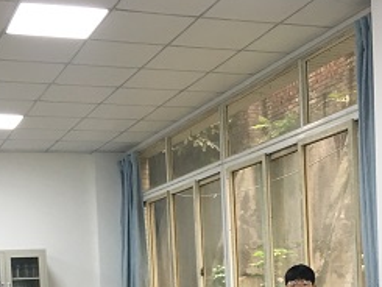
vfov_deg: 19.7
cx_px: 173
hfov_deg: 27.4
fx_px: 784
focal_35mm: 71
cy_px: 329
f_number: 2.2
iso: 100
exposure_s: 1/33
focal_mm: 4.15
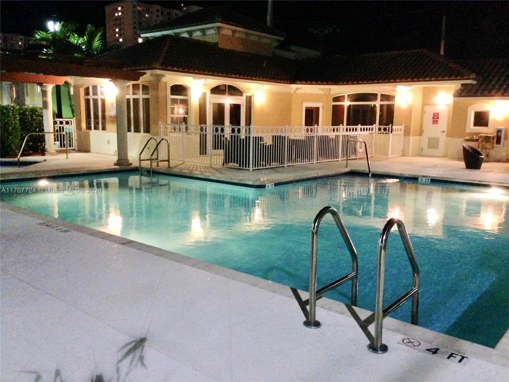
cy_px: 191
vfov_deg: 42.9
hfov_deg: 55.4
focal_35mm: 33
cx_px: 254
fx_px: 485
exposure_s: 1/15
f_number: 2.4
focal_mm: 4.12
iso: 800
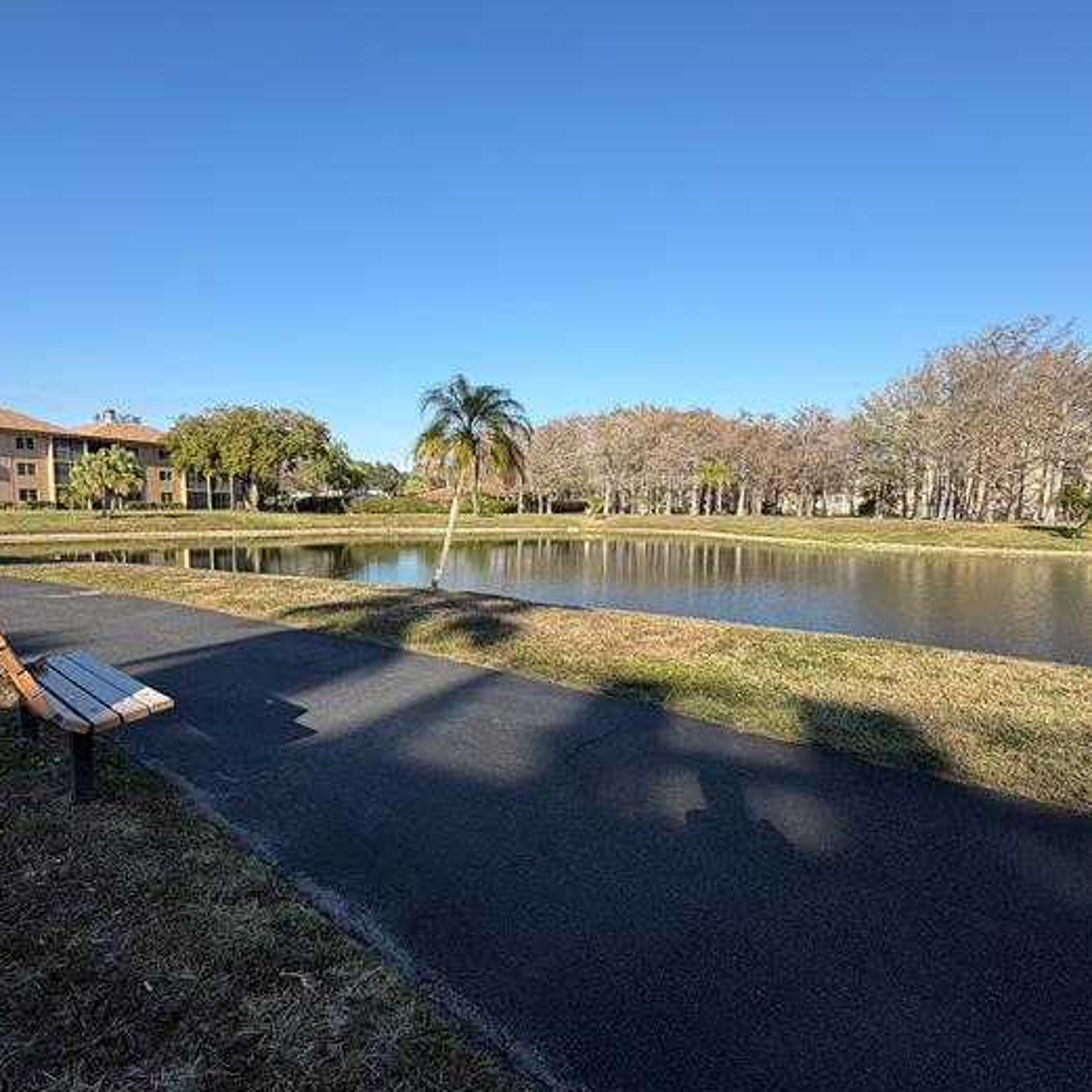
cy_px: 591
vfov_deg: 77.5
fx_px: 678
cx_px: 482
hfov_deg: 77.4
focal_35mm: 19
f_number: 2.2
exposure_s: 1/770
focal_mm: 2.22
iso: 32
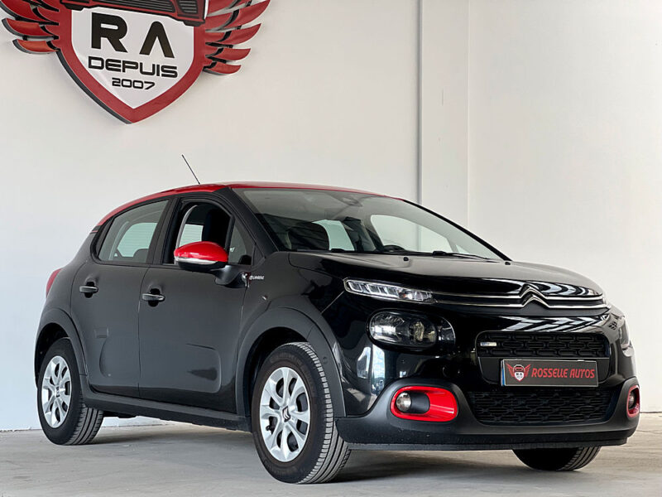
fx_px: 1473
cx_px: 331
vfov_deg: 19.1
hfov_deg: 25.3
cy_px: 248
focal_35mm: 77
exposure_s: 1/121
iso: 100
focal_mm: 9
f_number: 2.8
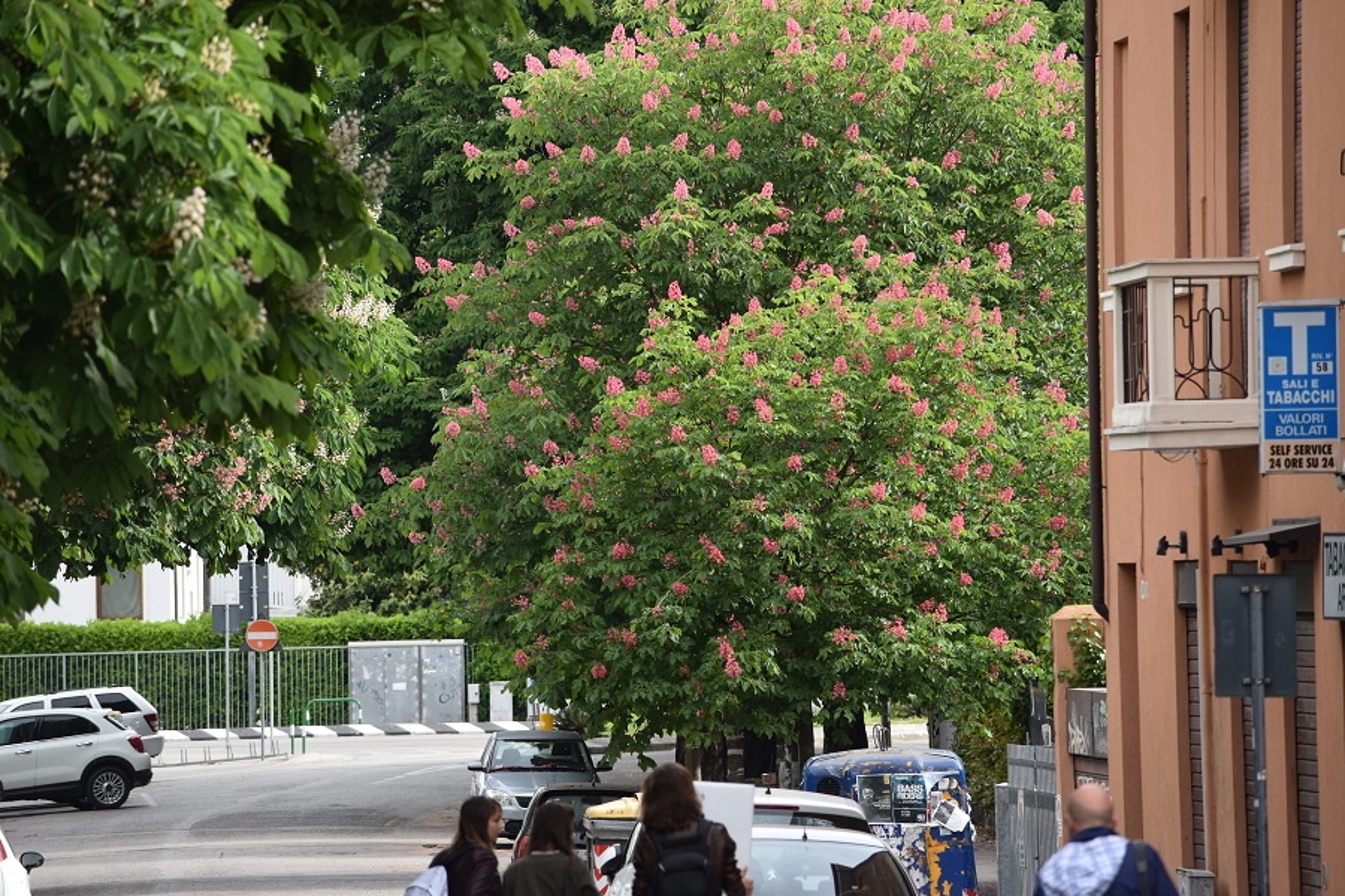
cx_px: 672
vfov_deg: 5.1
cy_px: 448
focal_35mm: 270
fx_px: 10087
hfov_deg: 7.6
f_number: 5.6
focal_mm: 180
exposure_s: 1/500
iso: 280
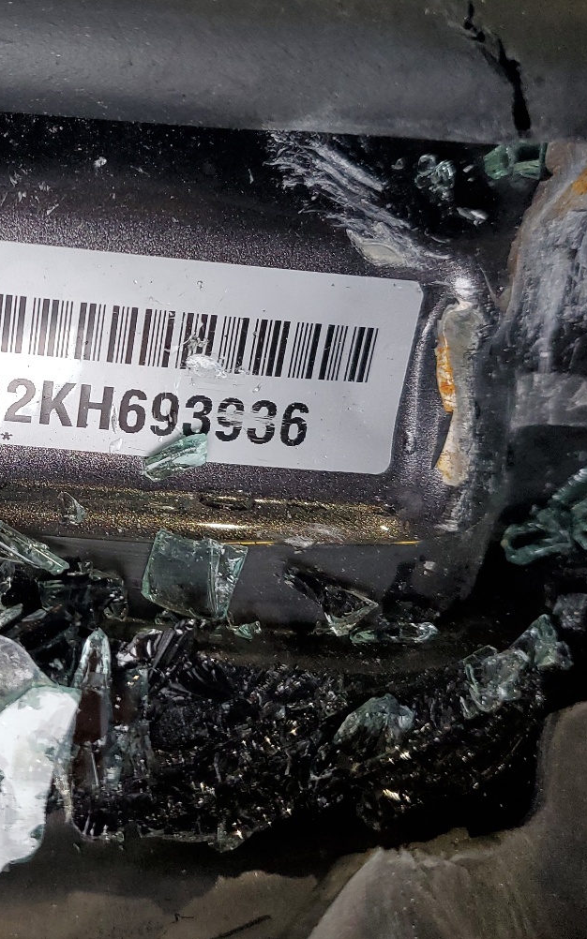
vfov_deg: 45.1
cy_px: 397
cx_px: -10
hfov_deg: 27.4
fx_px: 1127
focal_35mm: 44
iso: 92
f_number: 1.5
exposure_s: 1/120
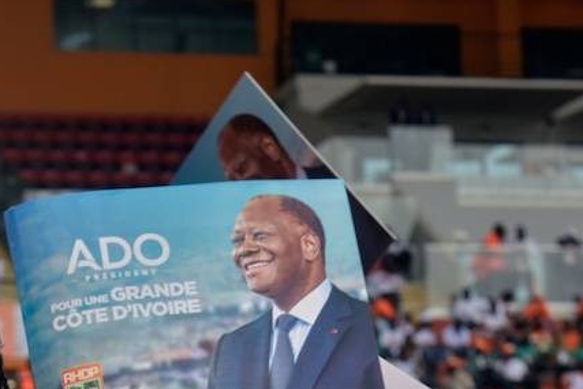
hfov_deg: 11.8
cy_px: 430
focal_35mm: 172
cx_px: -57
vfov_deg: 7.9
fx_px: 2786
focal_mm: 75
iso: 250
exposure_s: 1/320
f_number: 8
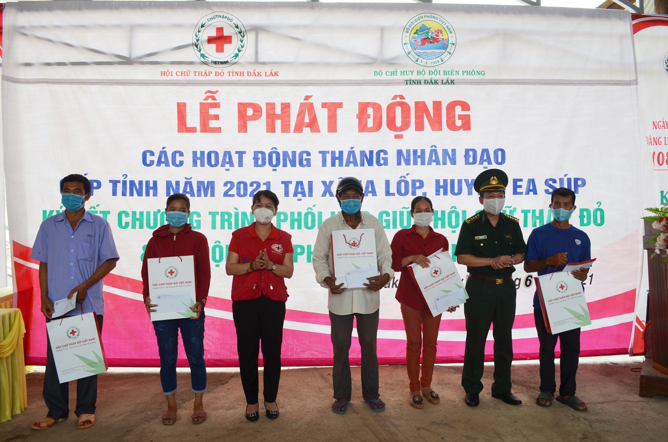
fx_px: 500
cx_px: 334
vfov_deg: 47.7
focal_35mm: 27
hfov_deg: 67.5
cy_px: 221
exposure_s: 1/160
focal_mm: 18
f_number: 6.3
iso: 200
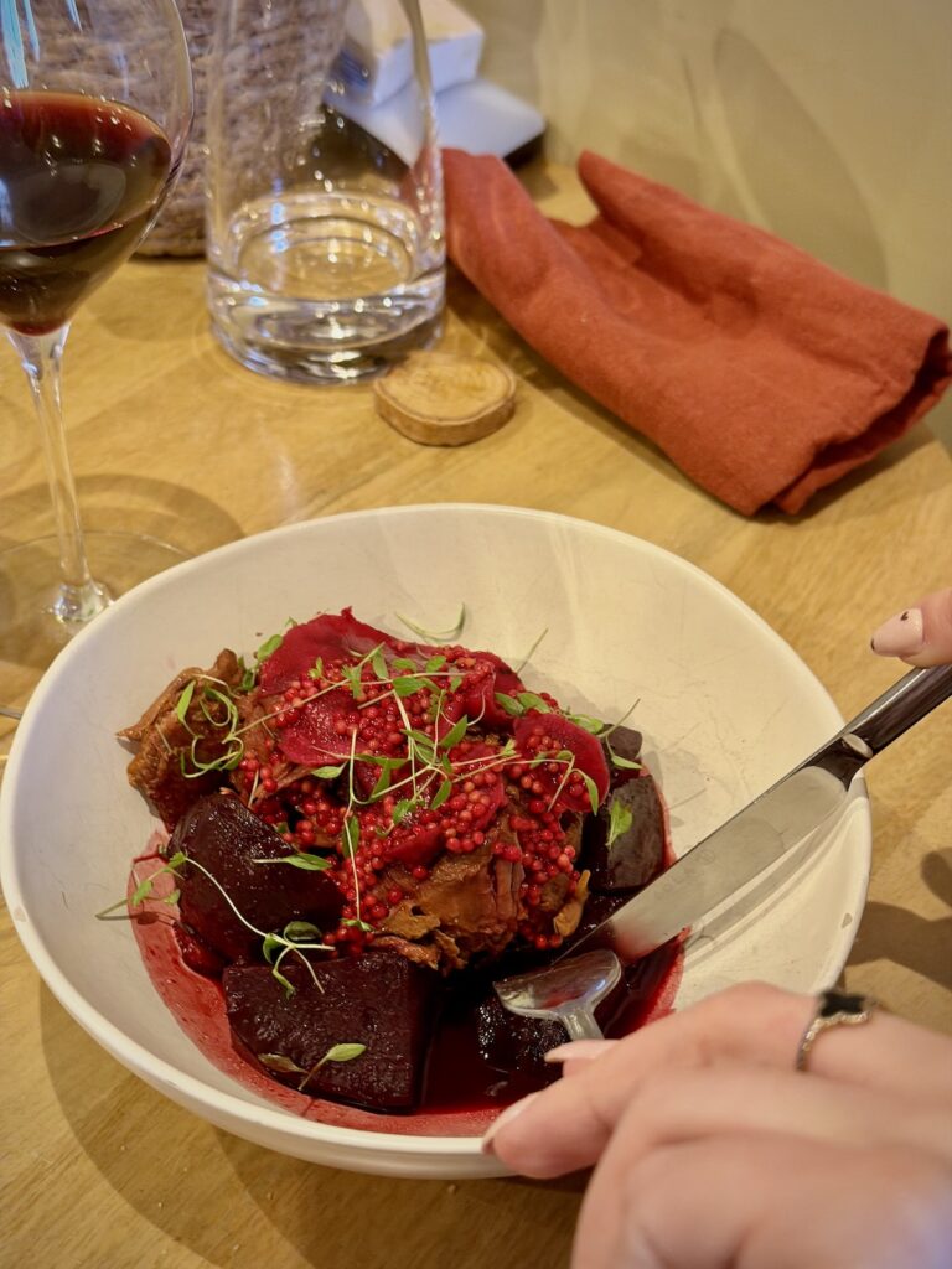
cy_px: 634
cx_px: 476
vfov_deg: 39.7
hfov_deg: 30.3
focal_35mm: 48
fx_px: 1760
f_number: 1.78
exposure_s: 1/50
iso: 200
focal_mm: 6.76
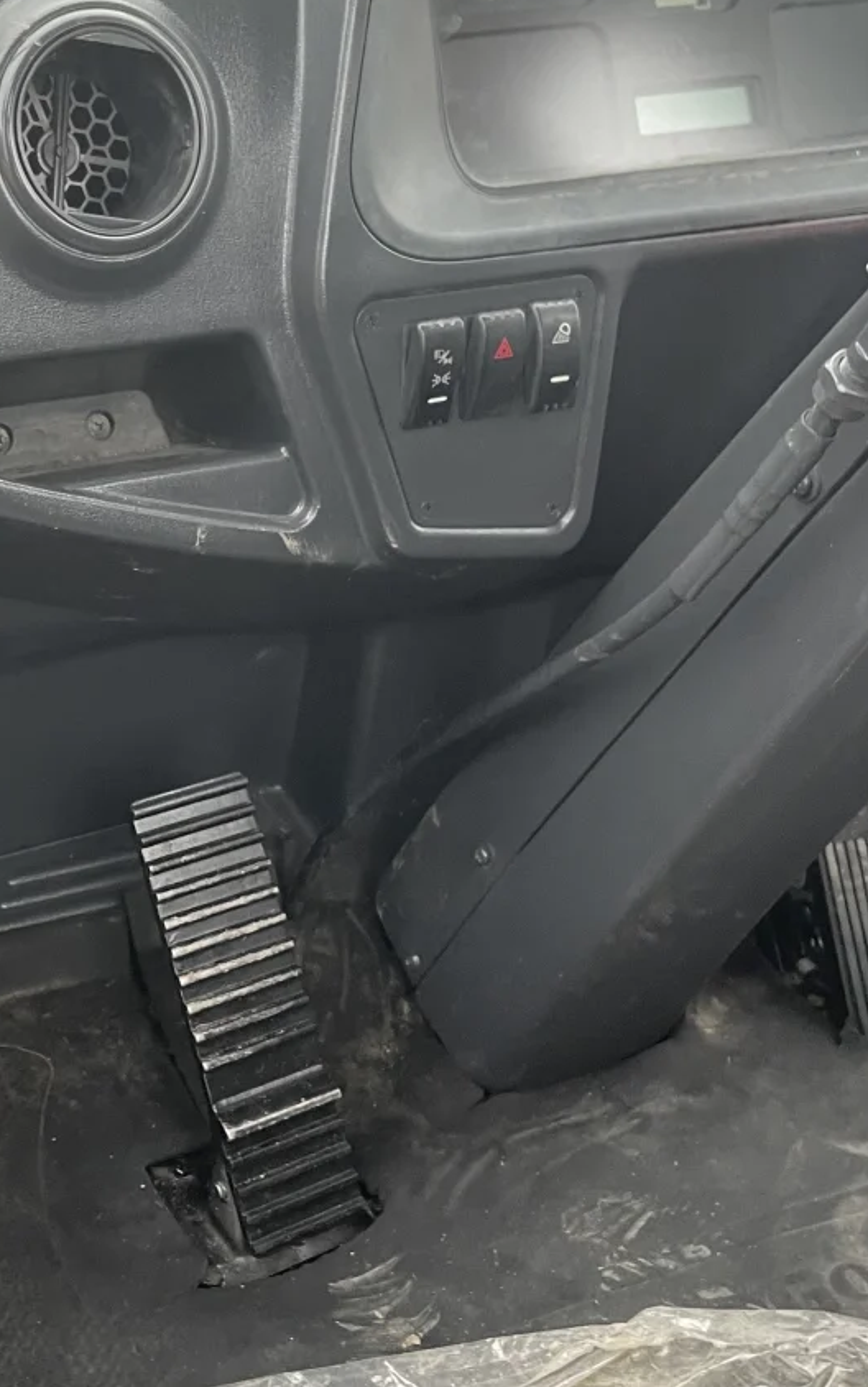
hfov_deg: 26.6
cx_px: 108
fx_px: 1778
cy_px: 751
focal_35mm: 47
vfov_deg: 42.6
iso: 160
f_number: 1.6
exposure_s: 1/60
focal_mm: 4.2
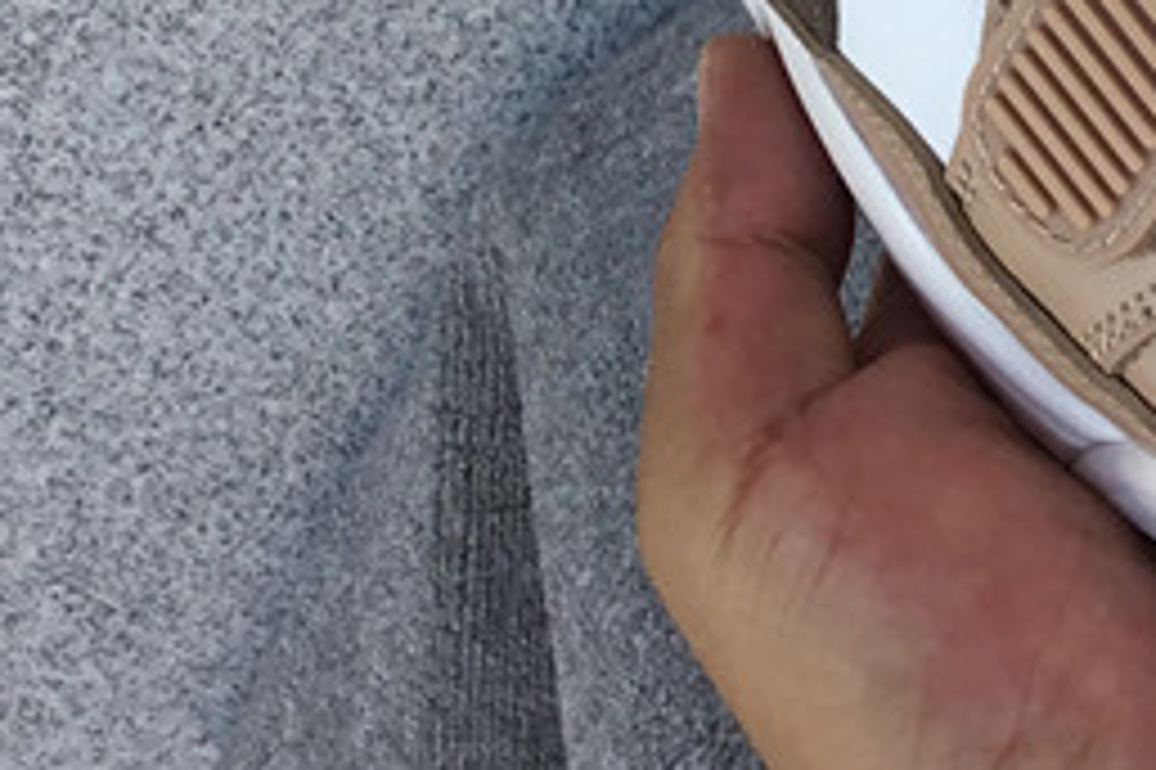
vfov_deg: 11.5
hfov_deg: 17.6
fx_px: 3626
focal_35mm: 113
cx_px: 1223
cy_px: -471
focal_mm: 3.3
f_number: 2.4
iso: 25
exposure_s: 1/357
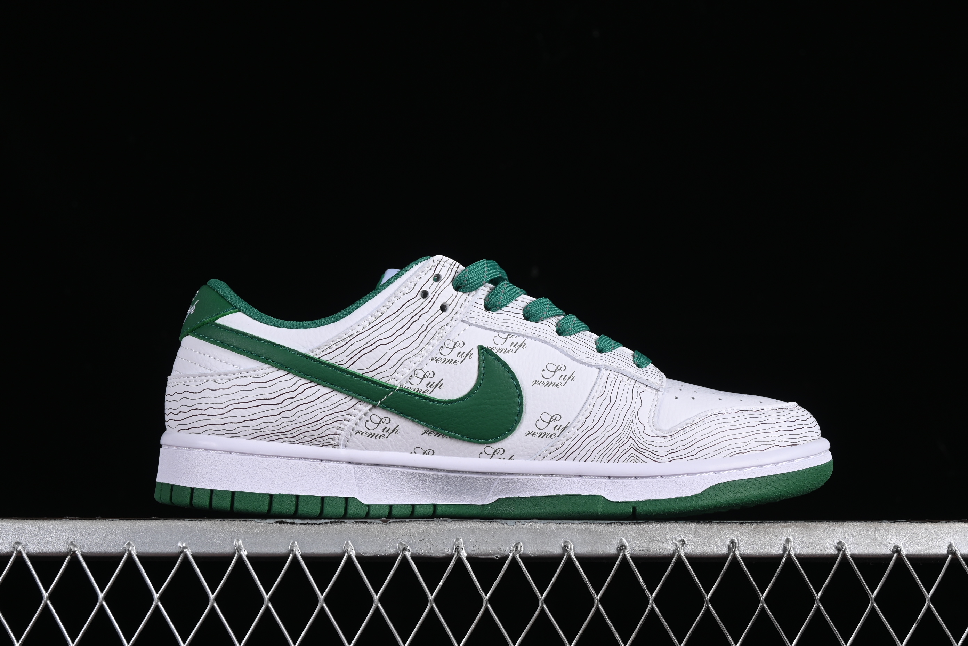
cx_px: 484
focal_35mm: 75
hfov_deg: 27.0
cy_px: 323
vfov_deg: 18.2
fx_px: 2017
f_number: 8
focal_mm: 50
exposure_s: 1/100
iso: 160
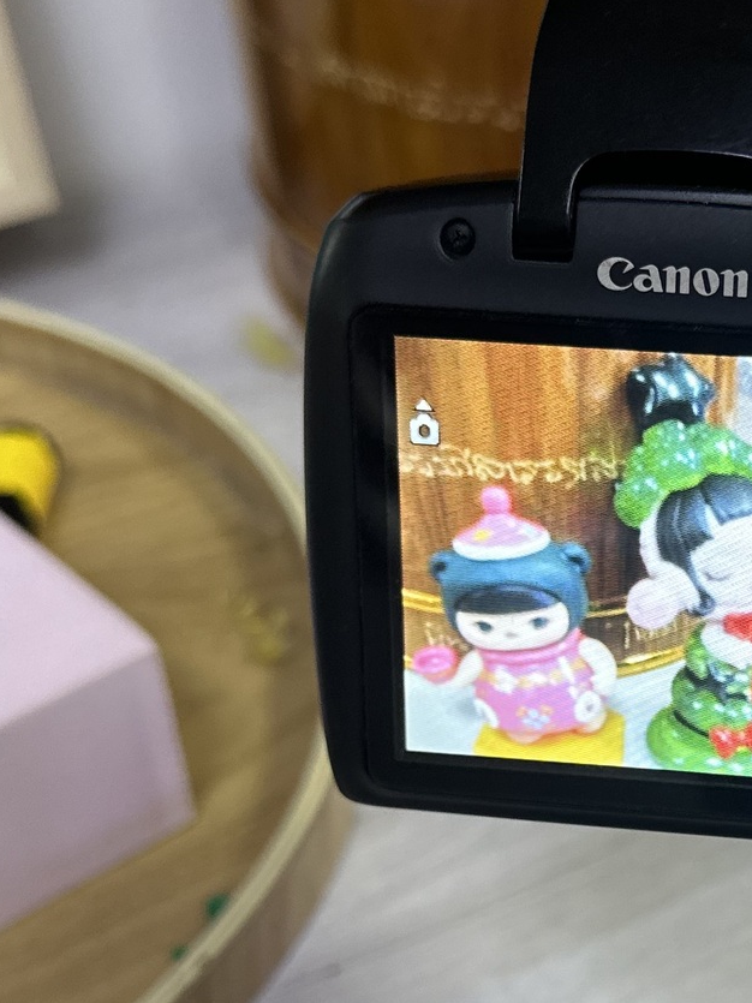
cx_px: 758
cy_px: 677
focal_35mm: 69
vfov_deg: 28.0
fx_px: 1999
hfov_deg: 20.6
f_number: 1.78
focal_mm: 6.86
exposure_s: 1/50
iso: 160
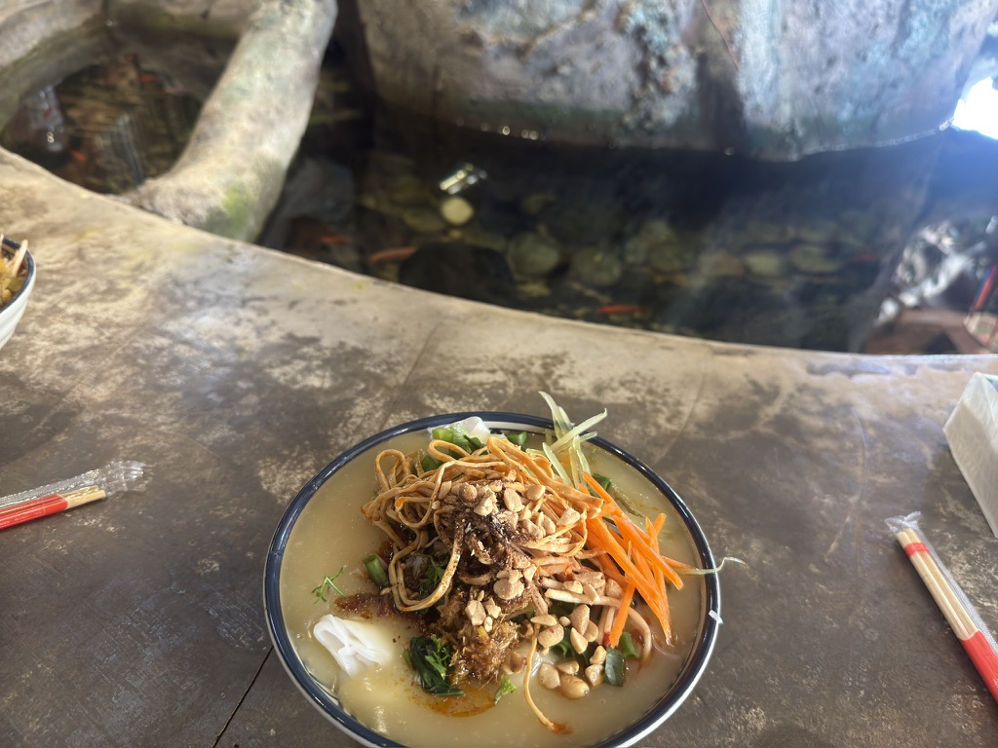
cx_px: 499
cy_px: 374
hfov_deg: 71.6
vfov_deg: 56.8
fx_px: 692
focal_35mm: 24
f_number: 1.78
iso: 250
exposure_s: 1/33
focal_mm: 6.76
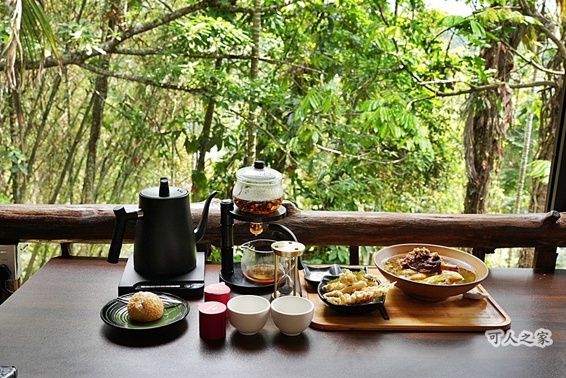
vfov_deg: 37.2
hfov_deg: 53.5
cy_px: 189
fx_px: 561
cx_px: 283
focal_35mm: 36
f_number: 8
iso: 3200
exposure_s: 1/500
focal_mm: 35.7
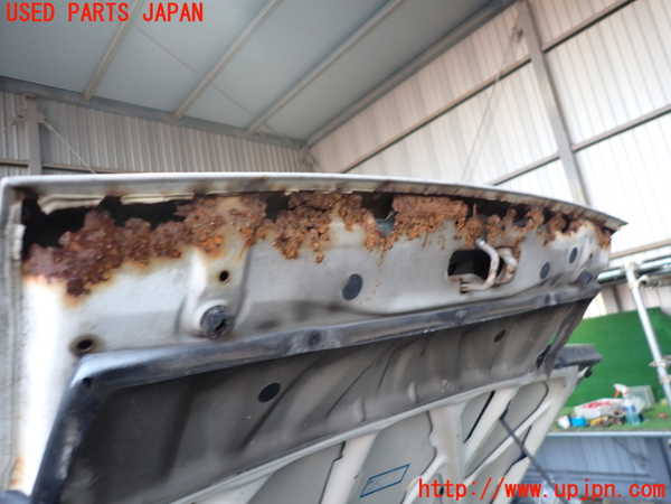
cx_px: 336
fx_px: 485
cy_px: 252
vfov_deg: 54.9
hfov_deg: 69.4
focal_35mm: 25
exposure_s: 1/30
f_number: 2
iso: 200
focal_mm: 4.5
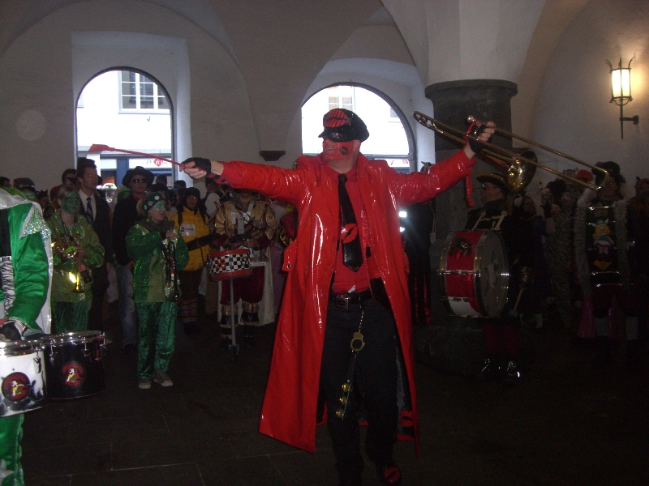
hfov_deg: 49.0
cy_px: 243
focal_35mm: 38
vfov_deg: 37.7
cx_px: 324
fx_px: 712
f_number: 2.7
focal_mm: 6.2
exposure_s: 1/60
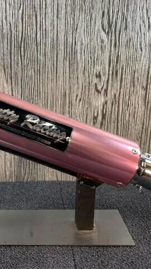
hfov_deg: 30.3
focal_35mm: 38
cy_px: 135
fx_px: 271
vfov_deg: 52.8
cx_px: 26
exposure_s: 1/120
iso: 125
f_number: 1.6
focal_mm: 4.2
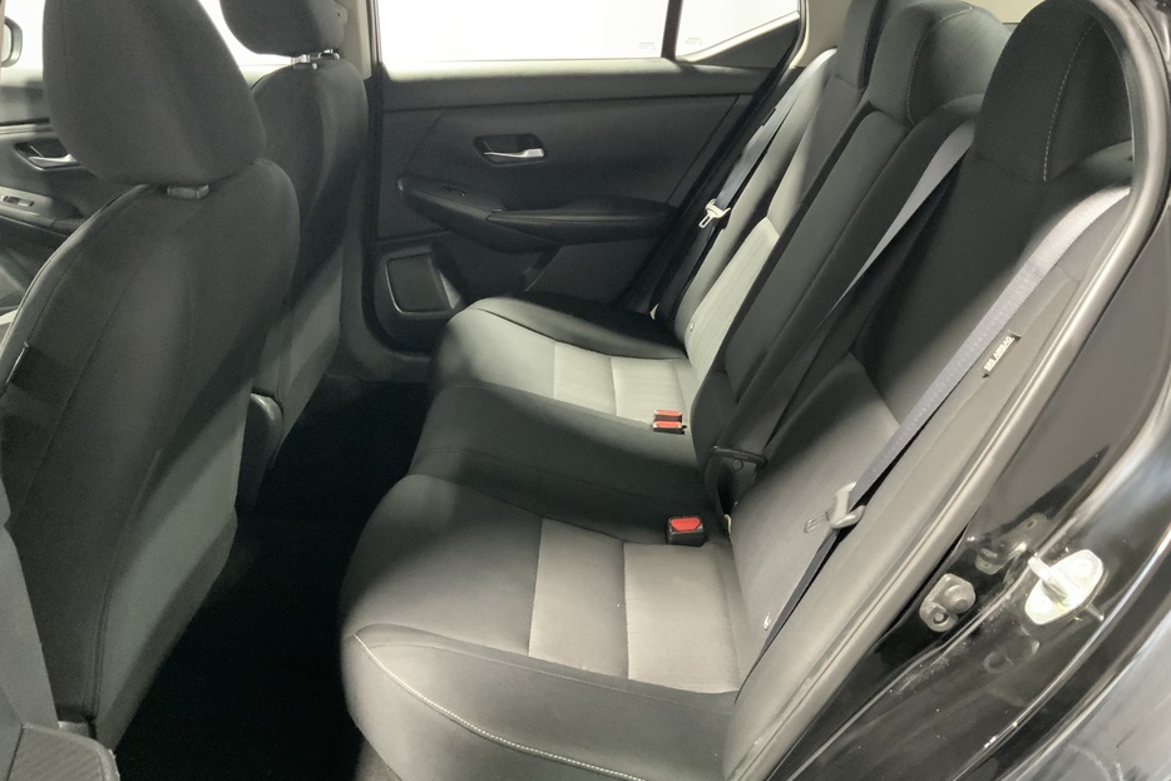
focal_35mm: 31
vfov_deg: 42.3
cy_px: 399
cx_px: 570
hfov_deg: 60.3
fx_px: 1008
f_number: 1.8
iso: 500
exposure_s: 1/30
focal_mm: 3
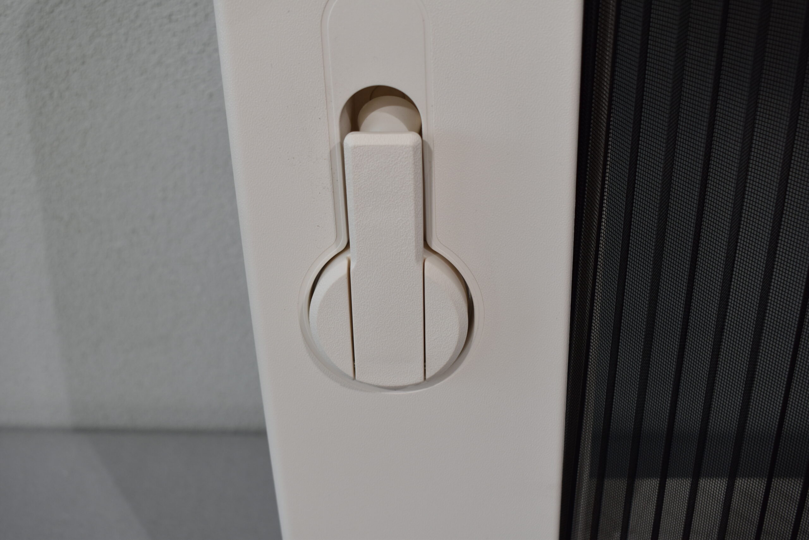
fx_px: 910
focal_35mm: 40
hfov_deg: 47.9
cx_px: 404
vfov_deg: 33.0
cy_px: 270
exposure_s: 1/125
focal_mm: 27
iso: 250
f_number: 5.6
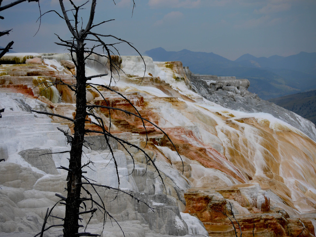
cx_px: 158
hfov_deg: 21.8
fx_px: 822
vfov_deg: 16.4
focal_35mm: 90
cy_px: 118
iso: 160
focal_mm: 45
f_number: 6.3
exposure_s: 1/400
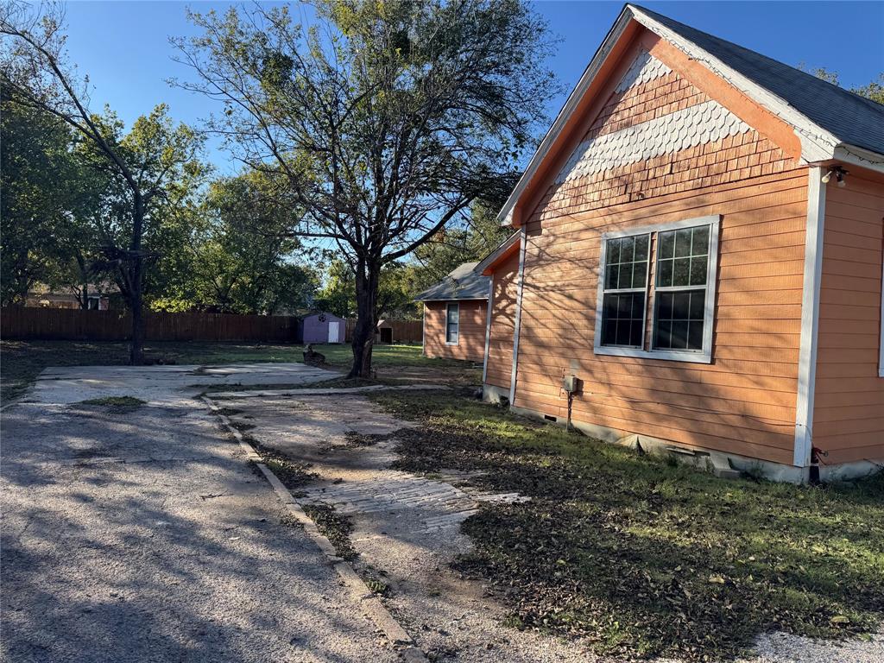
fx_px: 613
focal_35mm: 24
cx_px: 442
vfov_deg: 56.8
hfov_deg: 71.6
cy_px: 332
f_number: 1.78
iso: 80
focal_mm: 6.76
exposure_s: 1/1818
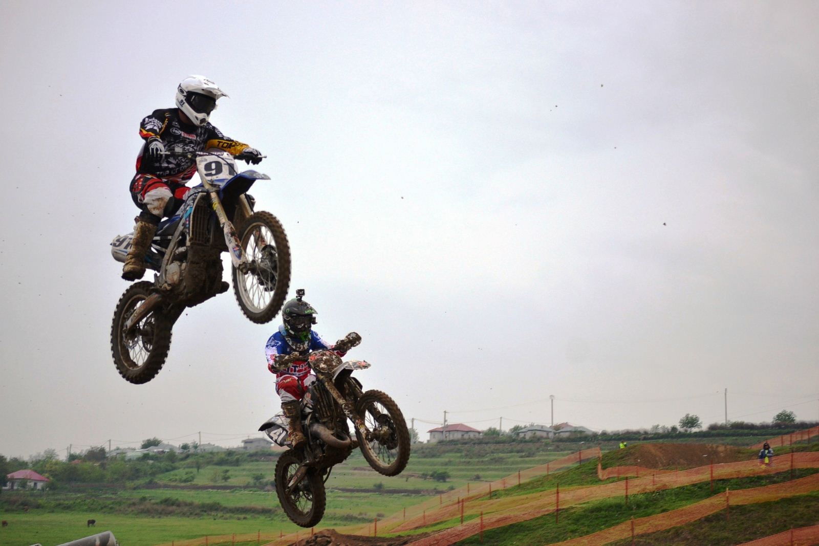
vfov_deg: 16.6
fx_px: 1877
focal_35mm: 82
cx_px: 410
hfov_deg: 24.6
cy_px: 273
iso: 400
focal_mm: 55
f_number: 4
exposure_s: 1/640
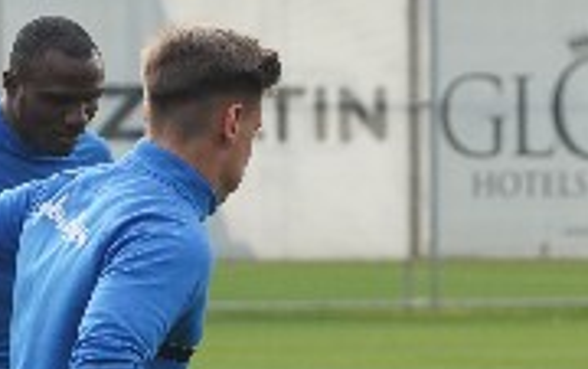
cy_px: 305
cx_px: 781
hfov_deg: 4.1
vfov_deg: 2.6
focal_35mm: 512
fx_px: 8215
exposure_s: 1/1600
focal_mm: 135
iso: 1000
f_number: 5.6
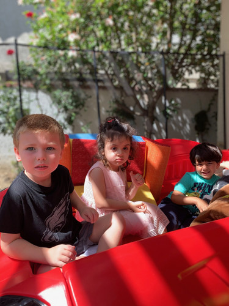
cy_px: 153
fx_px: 229
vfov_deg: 67.3
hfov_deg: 53.1
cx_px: 114
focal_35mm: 26
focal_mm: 4.25
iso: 25
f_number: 1.8
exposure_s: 1/587
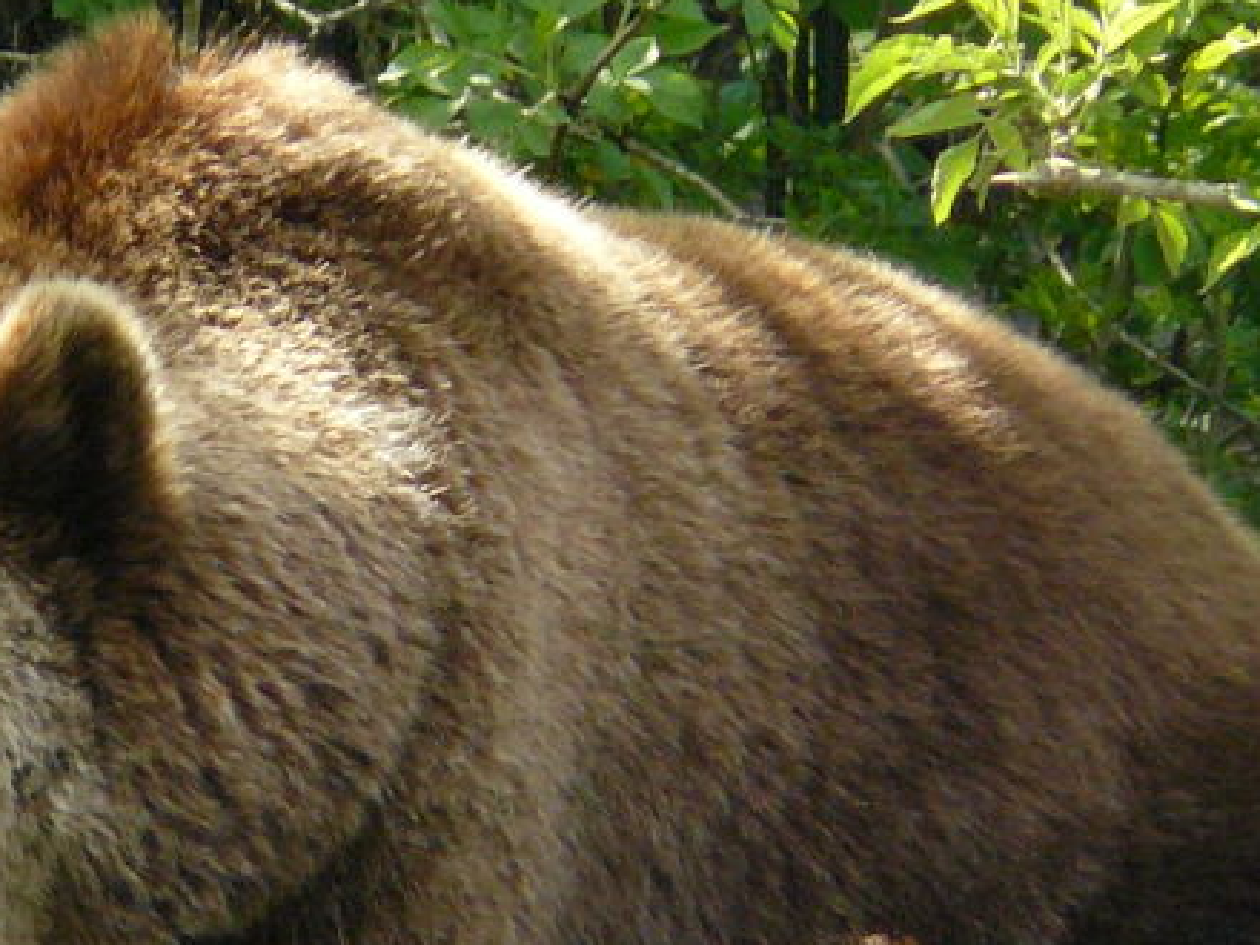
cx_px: 263
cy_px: 733
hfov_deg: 1.4
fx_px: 51505
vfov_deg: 1.1
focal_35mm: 1415
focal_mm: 72
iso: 200
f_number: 6.3
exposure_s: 1/125
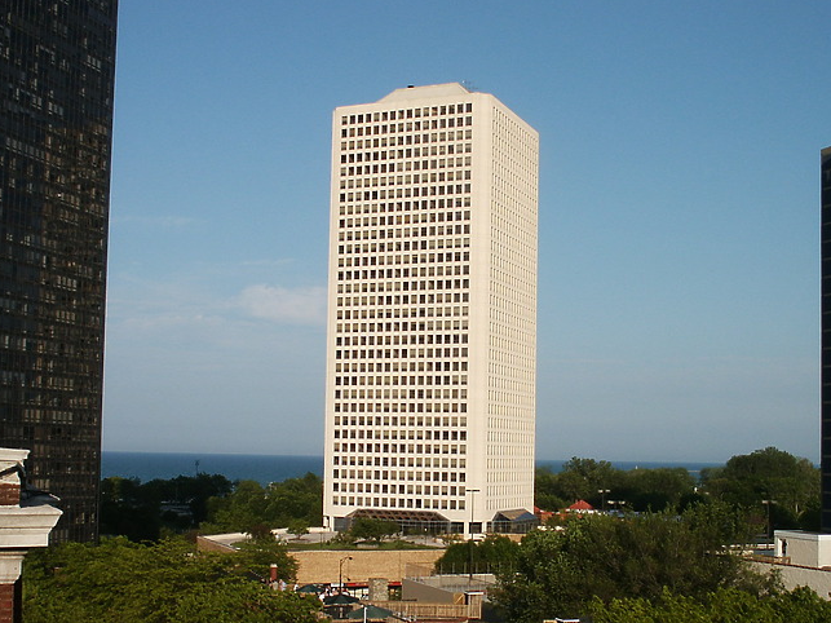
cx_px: 399
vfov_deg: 29.5
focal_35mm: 49
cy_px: 400
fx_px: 1176
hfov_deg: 38.9
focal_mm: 7.18
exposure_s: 1/350
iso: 64
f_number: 6.7
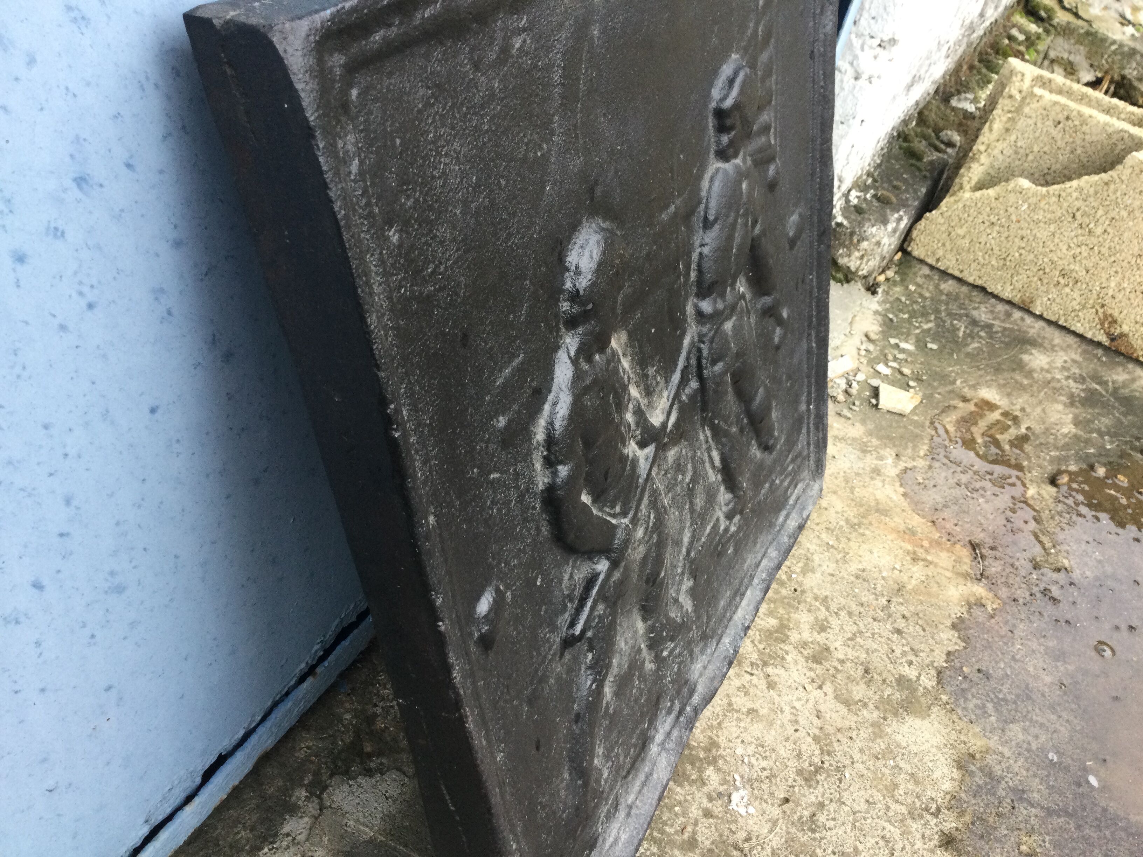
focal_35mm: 31
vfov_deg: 45.4
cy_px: 428
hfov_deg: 58.4
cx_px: 572
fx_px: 1024
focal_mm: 3.3
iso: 40
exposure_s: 1/33
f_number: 2.4
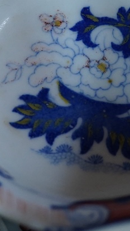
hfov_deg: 9.5
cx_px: 105
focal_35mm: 128
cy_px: 46
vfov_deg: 16.6
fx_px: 784
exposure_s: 1/200
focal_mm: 30
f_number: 8
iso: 2500
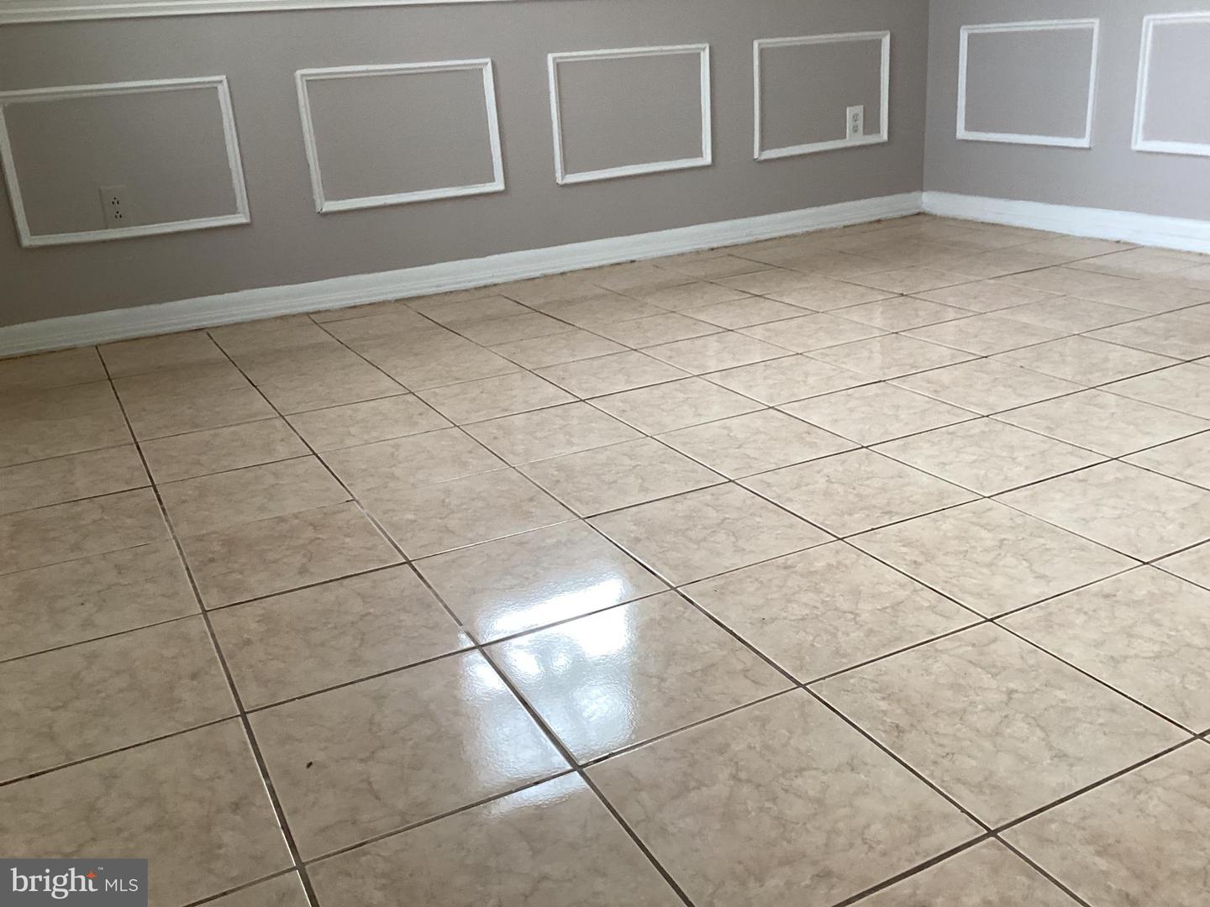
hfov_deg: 58.4
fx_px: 1084
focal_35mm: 31
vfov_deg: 45.4
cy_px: 454
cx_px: 605
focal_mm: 3.3
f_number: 2.4
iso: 100
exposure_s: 1/50
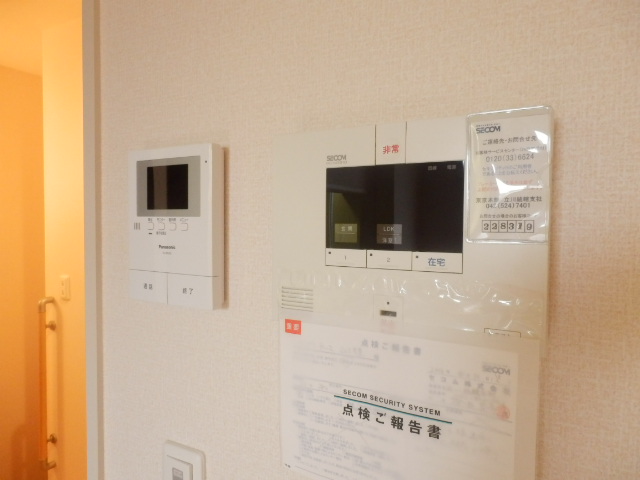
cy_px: 240
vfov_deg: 56.8
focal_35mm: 24
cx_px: 320
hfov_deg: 71.6
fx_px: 444
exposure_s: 1/30
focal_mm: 4.2
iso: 800
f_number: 3
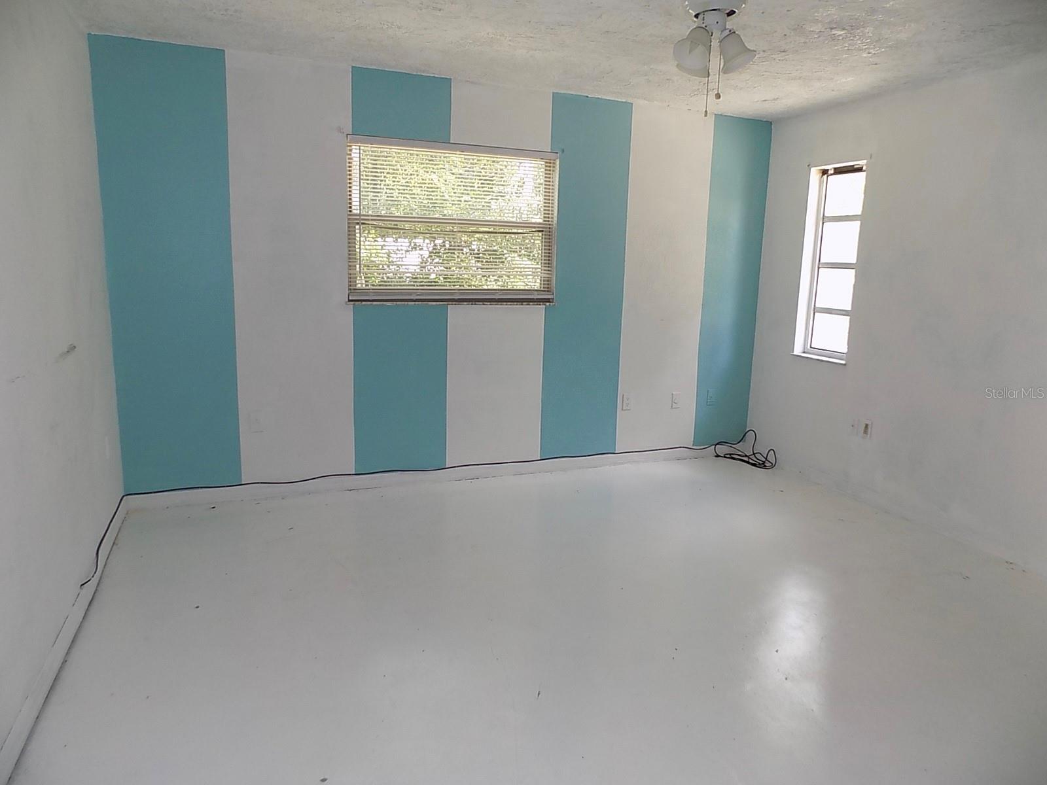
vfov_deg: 58.9
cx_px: 524
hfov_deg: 73.9
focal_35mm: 23
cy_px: 392
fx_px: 696
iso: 100
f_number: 3.1
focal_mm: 4
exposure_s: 1/30
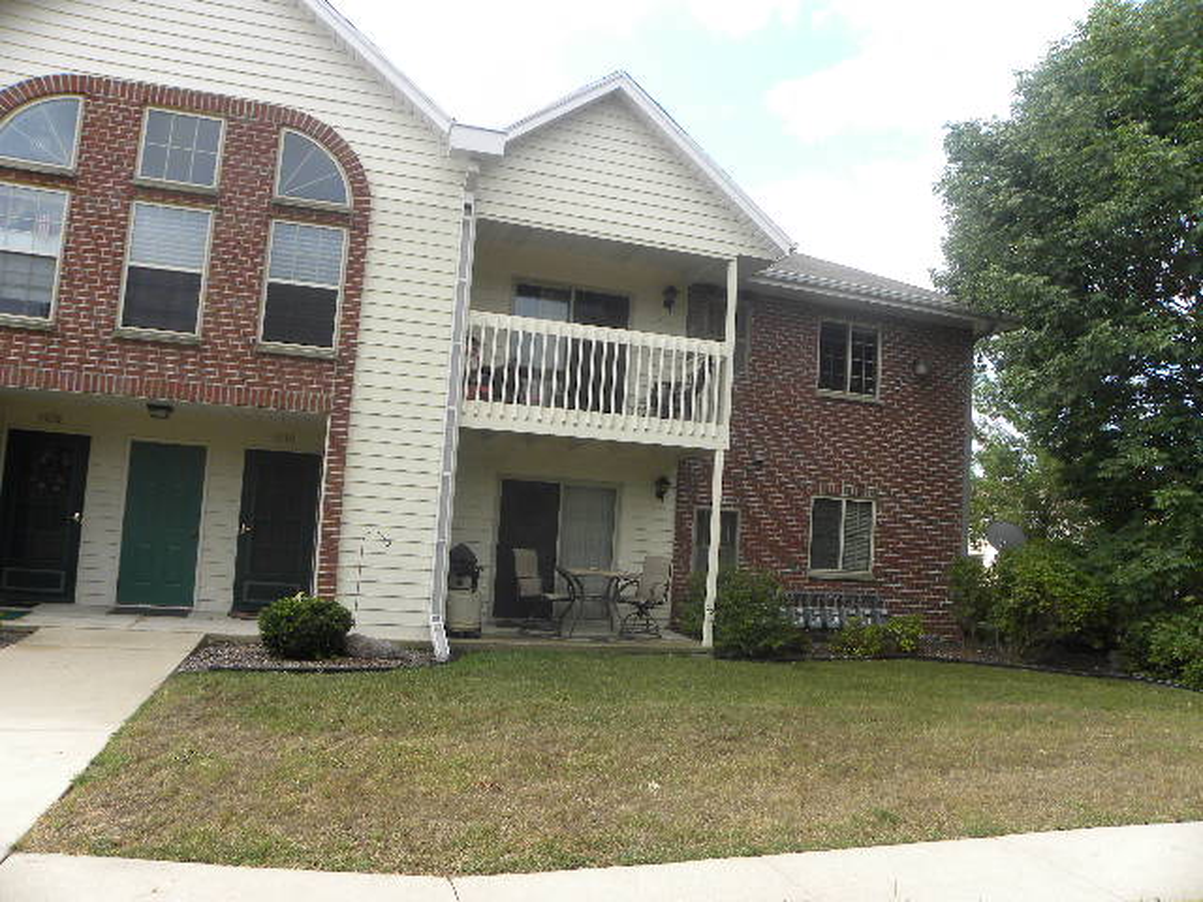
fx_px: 904
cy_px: 451
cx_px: 602
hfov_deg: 67.3
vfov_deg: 53.1
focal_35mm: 26
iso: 64
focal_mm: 4.6
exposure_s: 1/149
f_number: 4.5
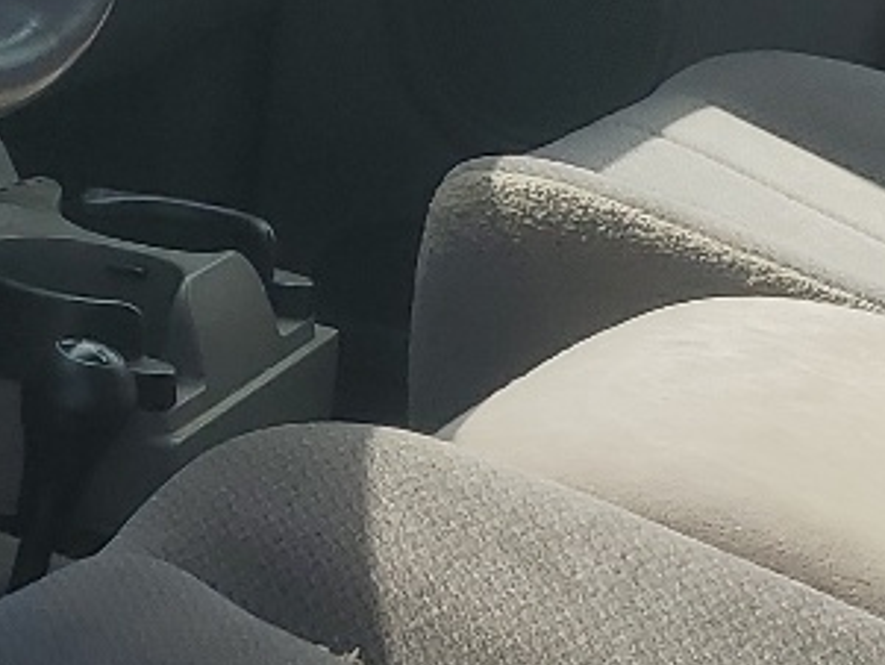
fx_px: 3530
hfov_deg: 14.3
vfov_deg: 10.8
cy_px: 259
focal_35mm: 138
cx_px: 306
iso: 50
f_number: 1.5
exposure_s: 1/2000
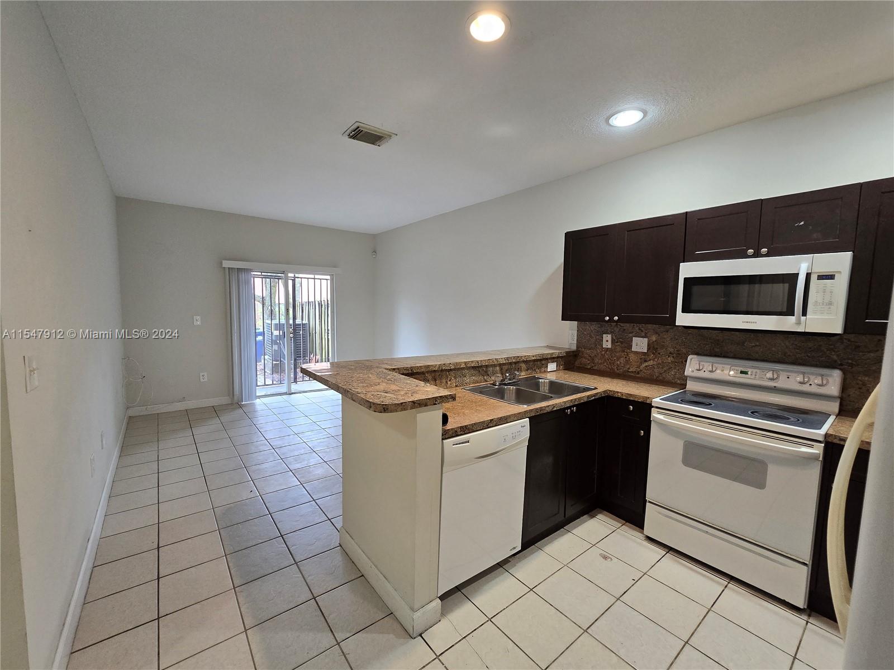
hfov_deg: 106.2
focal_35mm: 13
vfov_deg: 89.9
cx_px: 447
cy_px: 335
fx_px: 336
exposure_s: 1/60
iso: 200
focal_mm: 2.2
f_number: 2.2
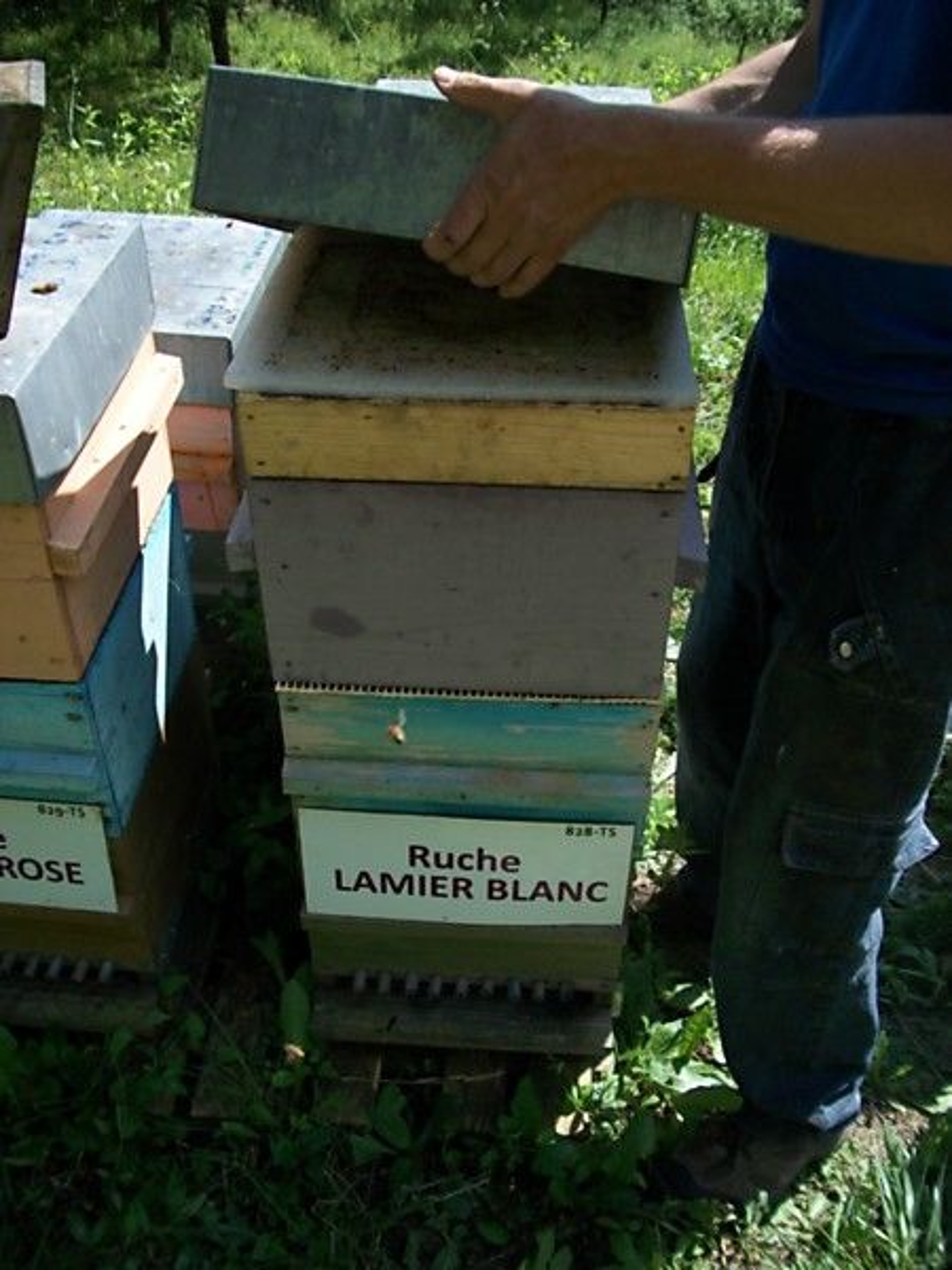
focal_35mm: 32
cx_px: 476
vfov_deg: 56.8
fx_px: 1173
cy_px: 635
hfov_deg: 44.2
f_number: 2.9
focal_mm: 5.7
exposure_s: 1/800
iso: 80
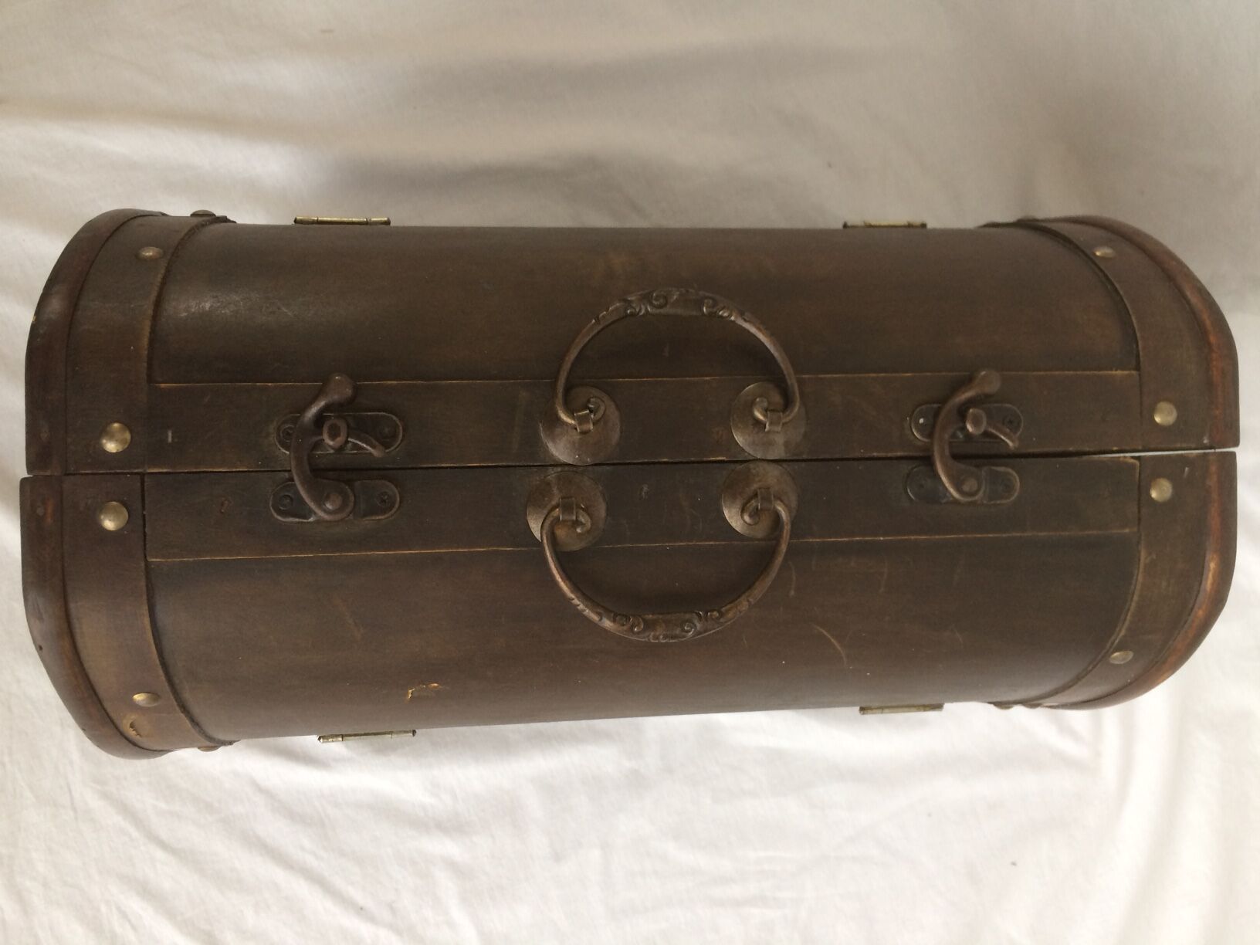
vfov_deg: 48.2
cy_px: 472
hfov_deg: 61.7
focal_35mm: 29
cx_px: 630
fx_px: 1056
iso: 40
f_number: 2.2
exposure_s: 1/33
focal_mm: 4.15
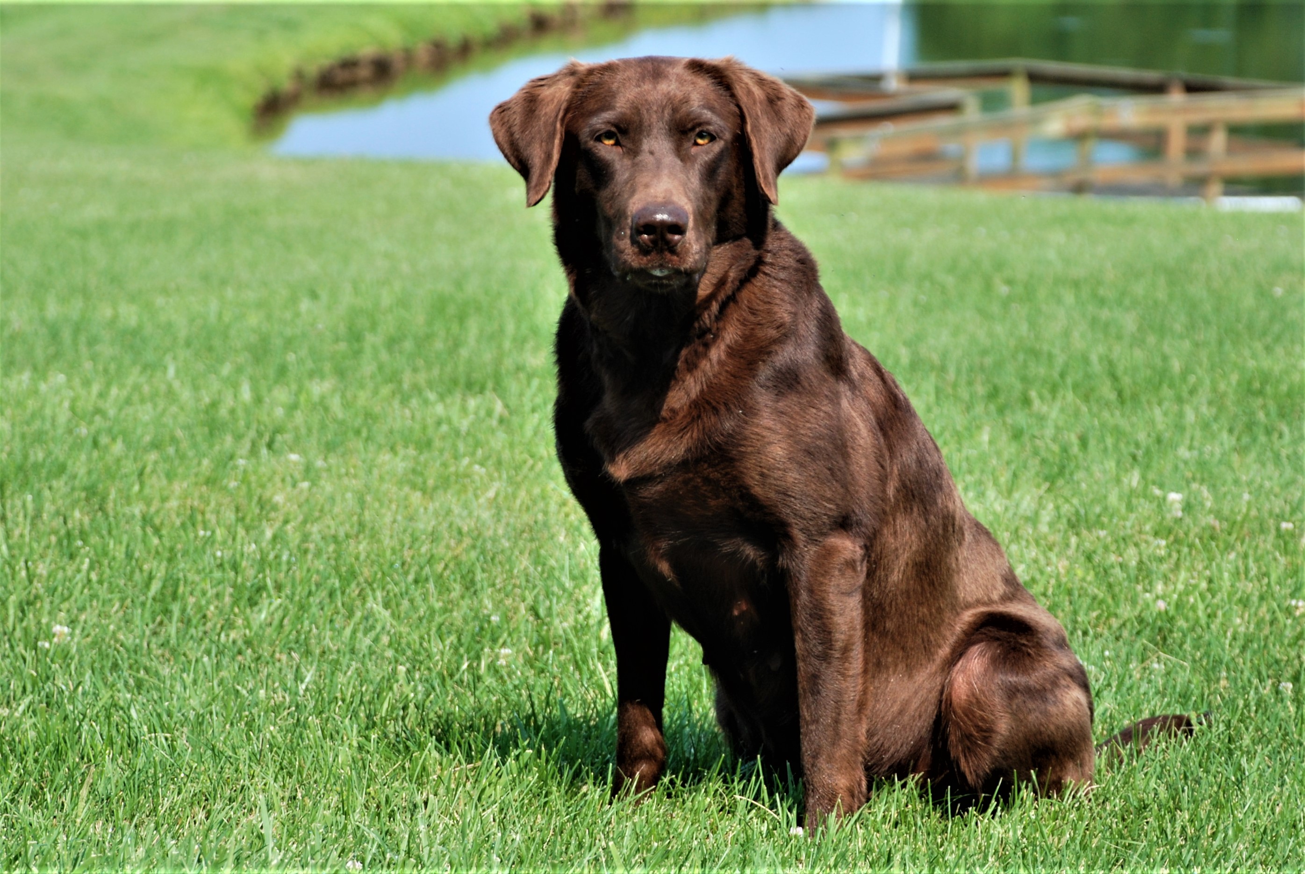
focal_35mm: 135
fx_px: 4900
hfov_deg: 15.2
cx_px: 652
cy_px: 437
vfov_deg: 10.2
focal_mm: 90
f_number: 5.6
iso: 200
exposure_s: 1/500
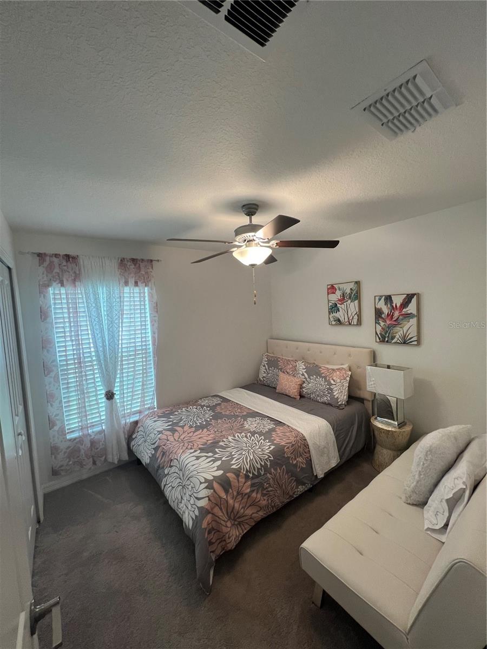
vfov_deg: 106.2
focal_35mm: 13
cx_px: 244
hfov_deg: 89.9
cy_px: 324
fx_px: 244
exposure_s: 1/120
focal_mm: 1.57
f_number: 1.8
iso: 200
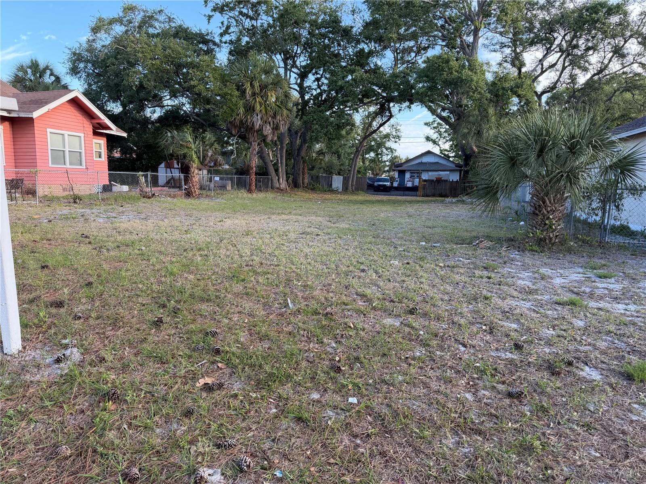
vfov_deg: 56.8
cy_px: 242
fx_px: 448
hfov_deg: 71.6
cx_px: 323
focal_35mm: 24
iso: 80
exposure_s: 1/260
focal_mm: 6.76
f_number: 1.78
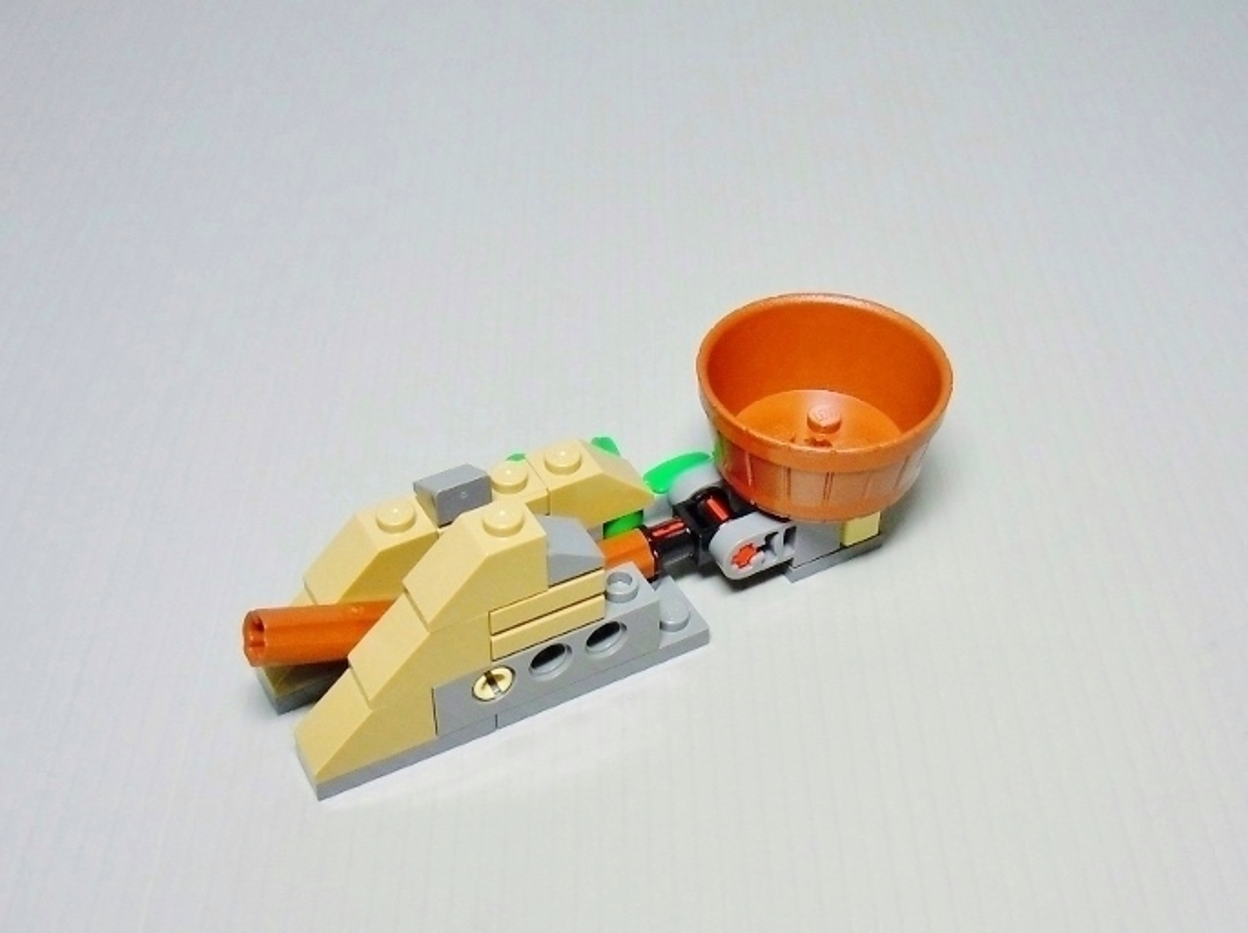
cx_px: 624
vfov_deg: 46.7
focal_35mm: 30
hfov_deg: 60.0
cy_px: 466
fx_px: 1080
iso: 200
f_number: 3.5
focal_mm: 5.4
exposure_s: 1/25
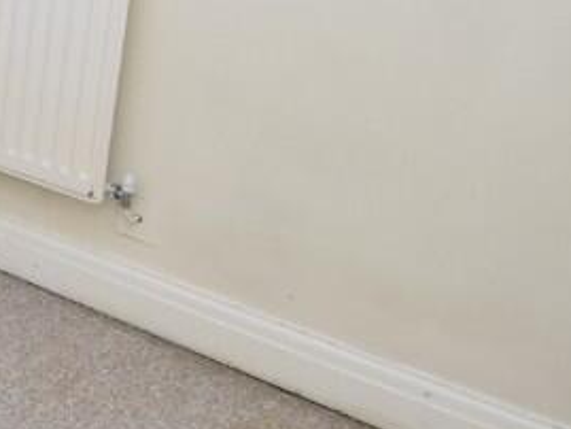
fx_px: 1089
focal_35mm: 66
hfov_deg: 21.9
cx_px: -382
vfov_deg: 21.3
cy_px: -25
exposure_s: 1/80
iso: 400
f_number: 4.5
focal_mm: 12
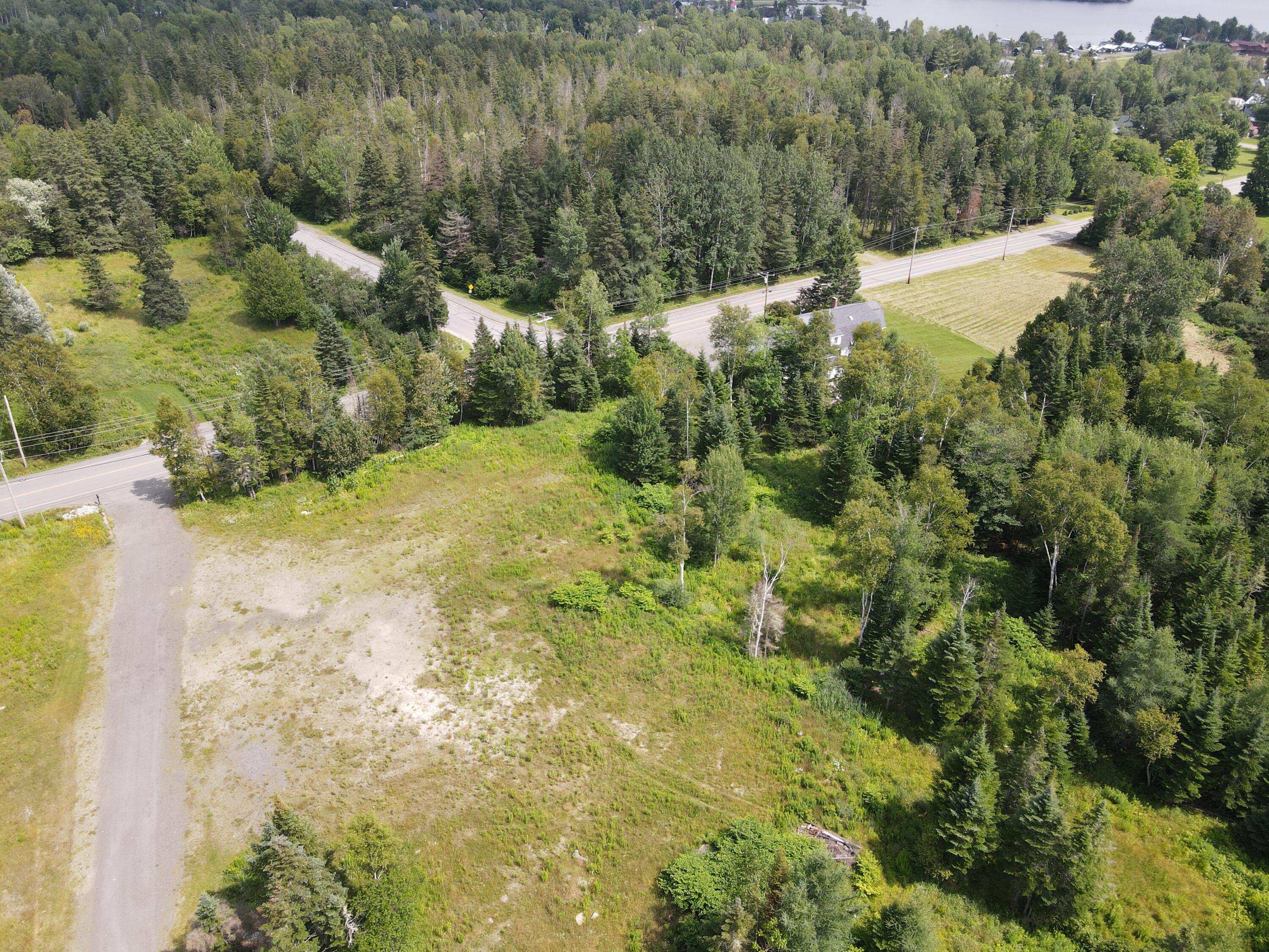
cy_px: 476
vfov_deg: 56.8
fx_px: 880
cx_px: 634
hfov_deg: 71.6
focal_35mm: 24
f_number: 2.8
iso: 100
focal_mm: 4.5
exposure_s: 1/250
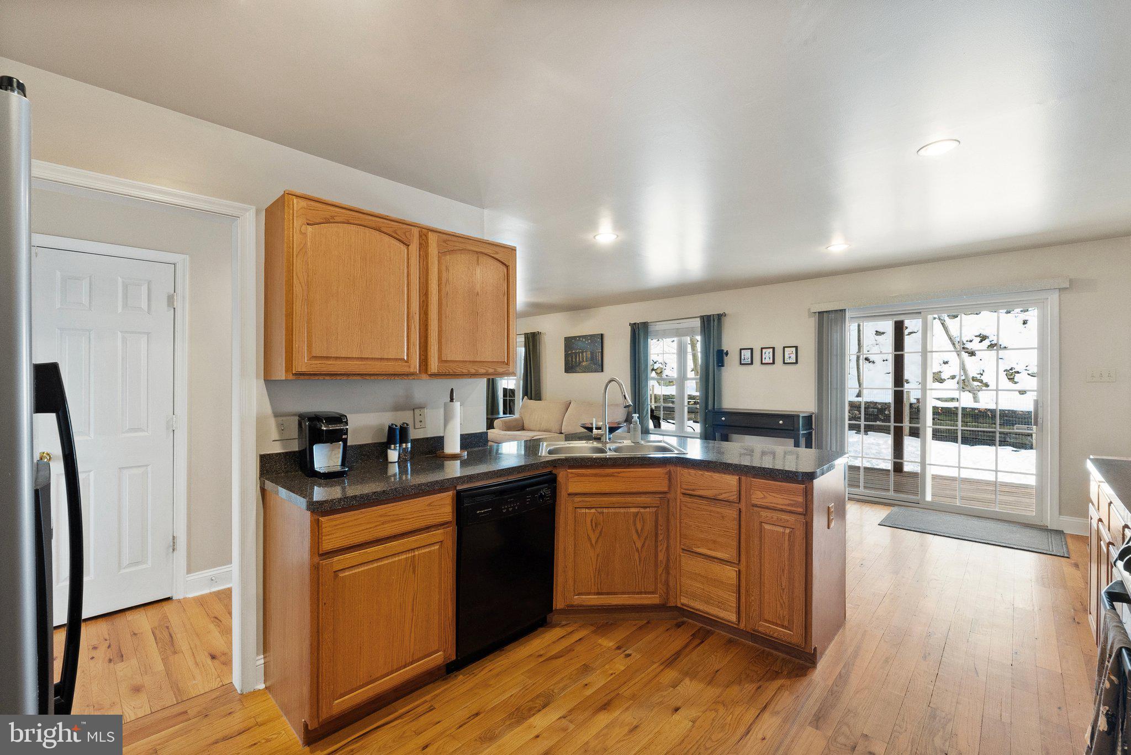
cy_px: 378
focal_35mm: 15
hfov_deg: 100.4
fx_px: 471
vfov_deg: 77.4
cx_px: 566
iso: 640
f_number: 8
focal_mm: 10
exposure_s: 1/3
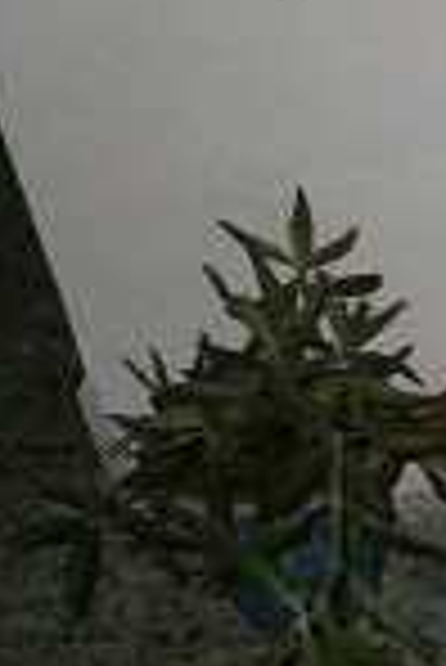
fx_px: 1520
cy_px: 470
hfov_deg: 13.6
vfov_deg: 24.6
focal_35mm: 82
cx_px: 964
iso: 400
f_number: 2.8
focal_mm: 4.7
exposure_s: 1/250
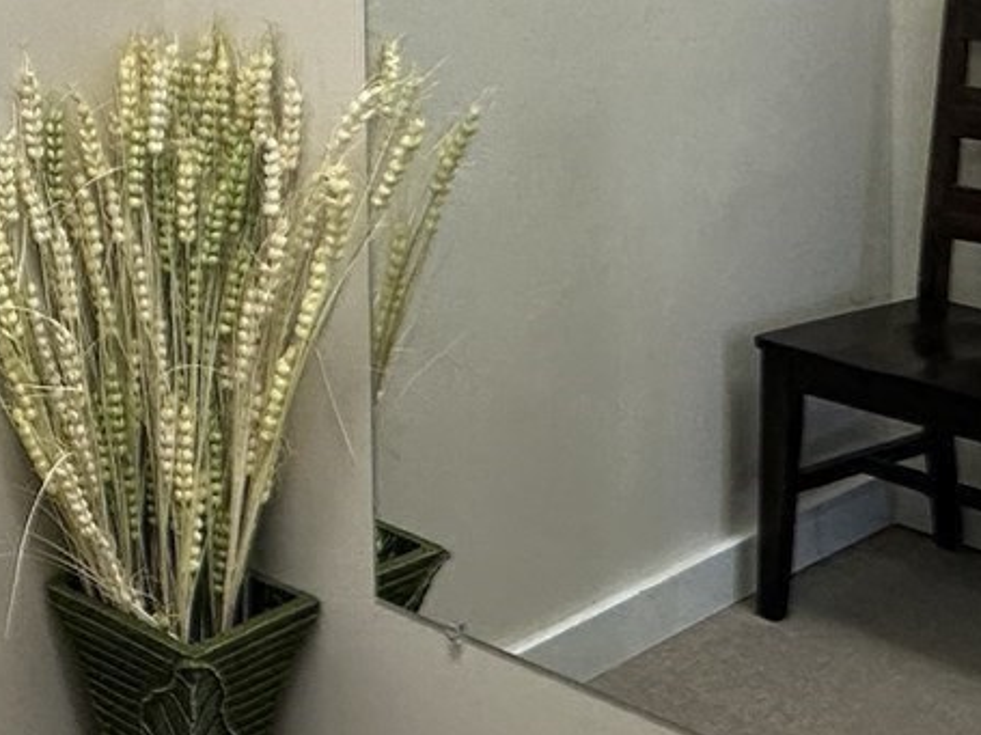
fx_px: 1785
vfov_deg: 22.0
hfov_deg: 25.7
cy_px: -71
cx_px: -338
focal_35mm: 63
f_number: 2.2
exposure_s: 1/120
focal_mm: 2.22
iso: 160
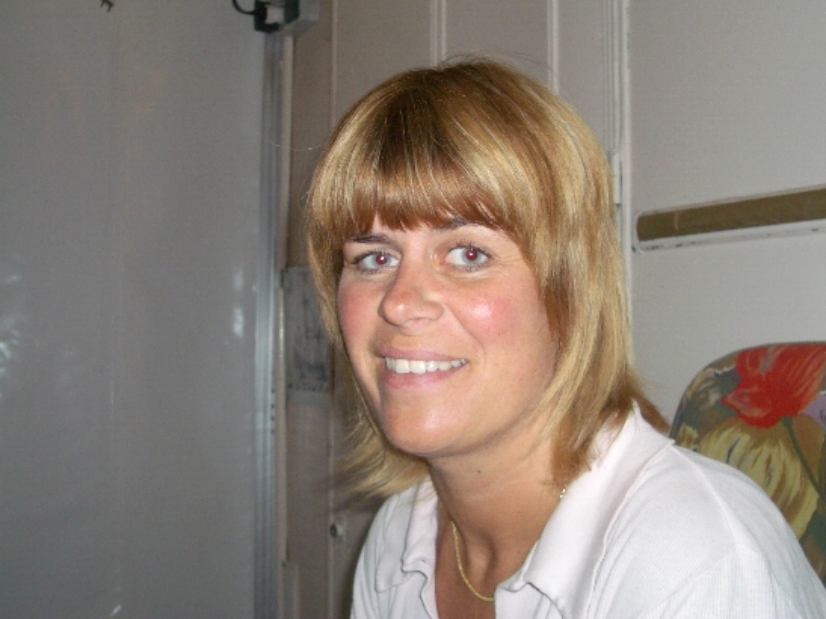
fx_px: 1145
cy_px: 269
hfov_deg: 39.6
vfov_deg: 30.2
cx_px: 453
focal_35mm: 48
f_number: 2.8
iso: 100
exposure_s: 1/60
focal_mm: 6.8
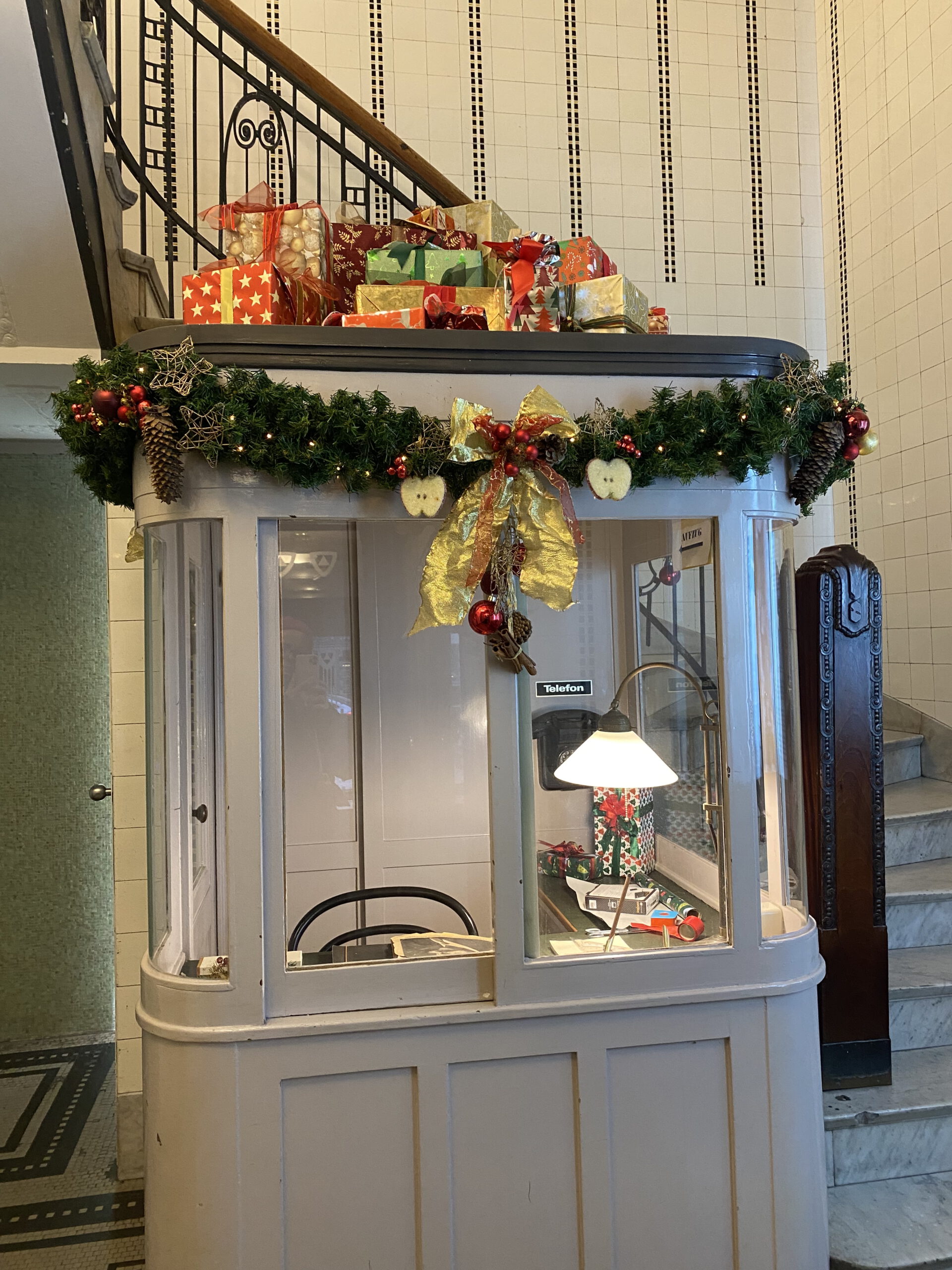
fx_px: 953
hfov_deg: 53.1
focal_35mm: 26
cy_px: 635
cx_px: 476
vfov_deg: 67.3
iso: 250
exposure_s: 1/50
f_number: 1.8
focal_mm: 4.25
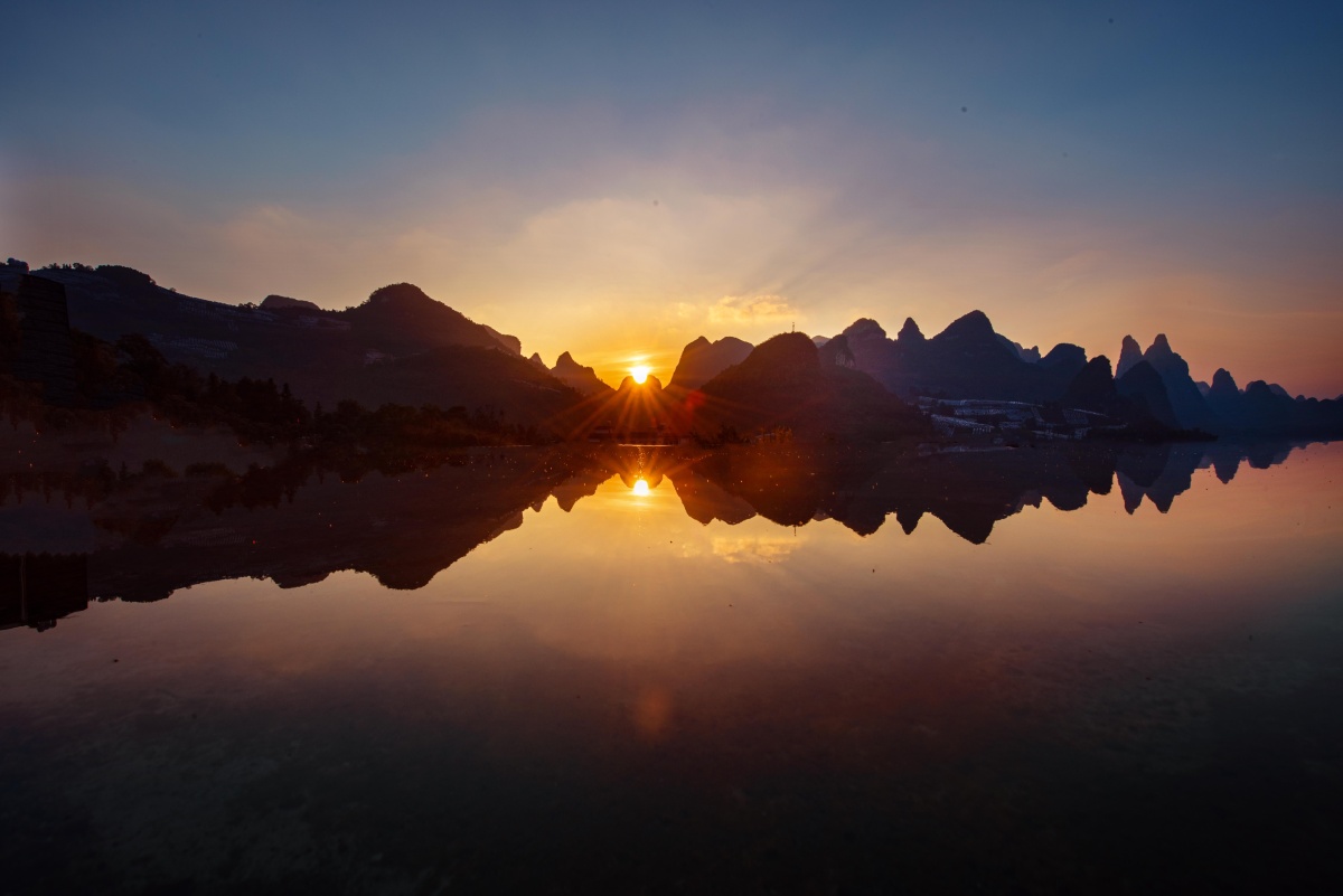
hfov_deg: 90.0
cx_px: 672
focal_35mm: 18
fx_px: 672
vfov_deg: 67.4
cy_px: 448
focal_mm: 18
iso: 64
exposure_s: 1/80
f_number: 18
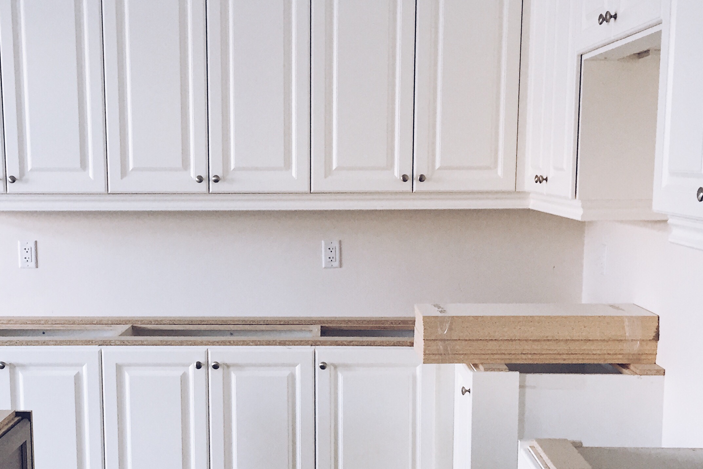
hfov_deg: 42.3
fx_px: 898
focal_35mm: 46
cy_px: 310
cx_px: 246
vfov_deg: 29.1
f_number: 2.2
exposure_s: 1/30
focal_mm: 4.15
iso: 64
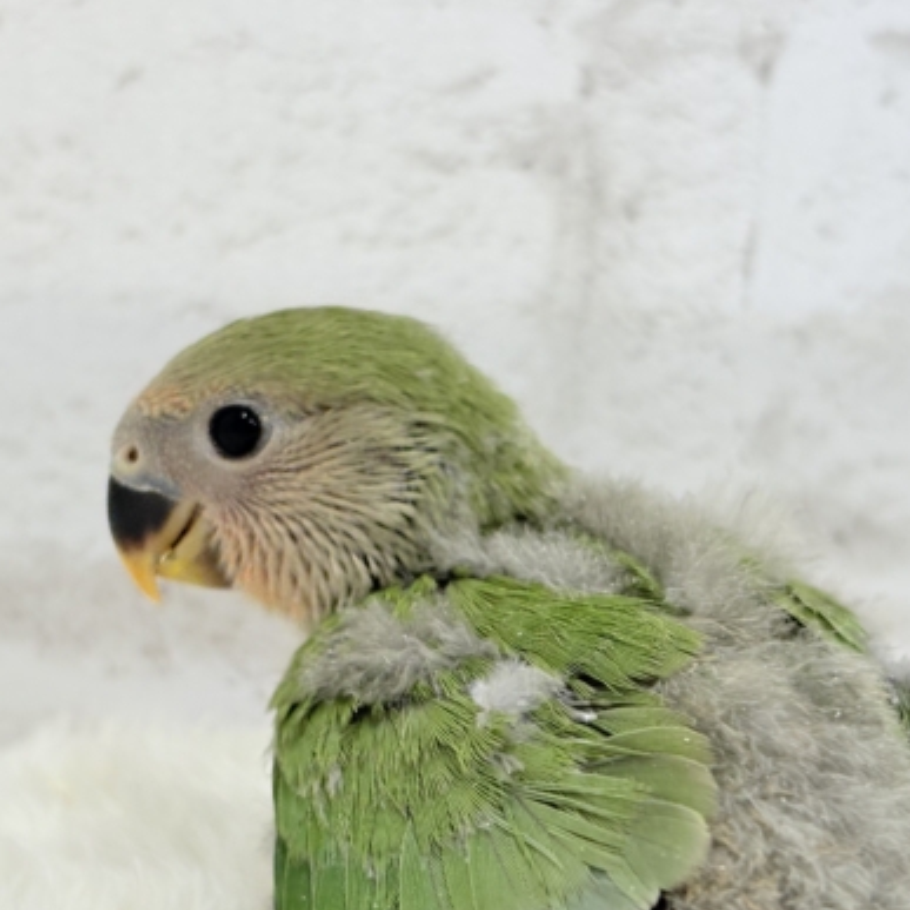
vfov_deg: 22.7
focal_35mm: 76
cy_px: 546
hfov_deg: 22.8
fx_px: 2260
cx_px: 451
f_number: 1.6
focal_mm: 5.96
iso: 100
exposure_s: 1/100
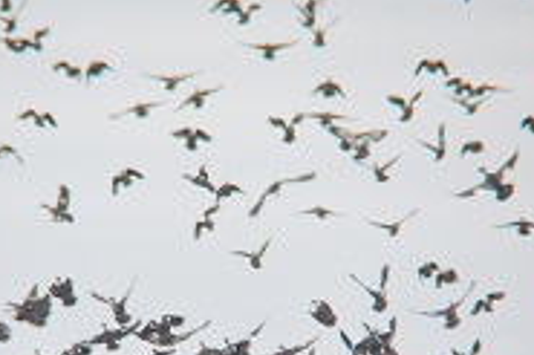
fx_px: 11989
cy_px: 270
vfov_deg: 1.7
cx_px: 225
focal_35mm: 809
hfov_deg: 2.6
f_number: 7.1
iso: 200
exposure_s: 1/400
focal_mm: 200
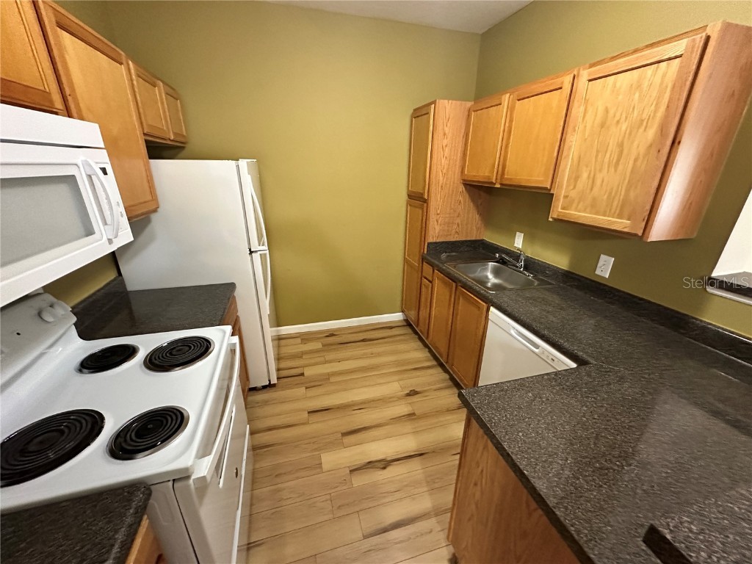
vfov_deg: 85.7
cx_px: 376
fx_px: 304
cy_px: 282
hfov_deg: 102.1
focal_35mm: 14
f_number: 2.2
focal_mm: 2.22
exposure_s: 1/60
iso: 1000
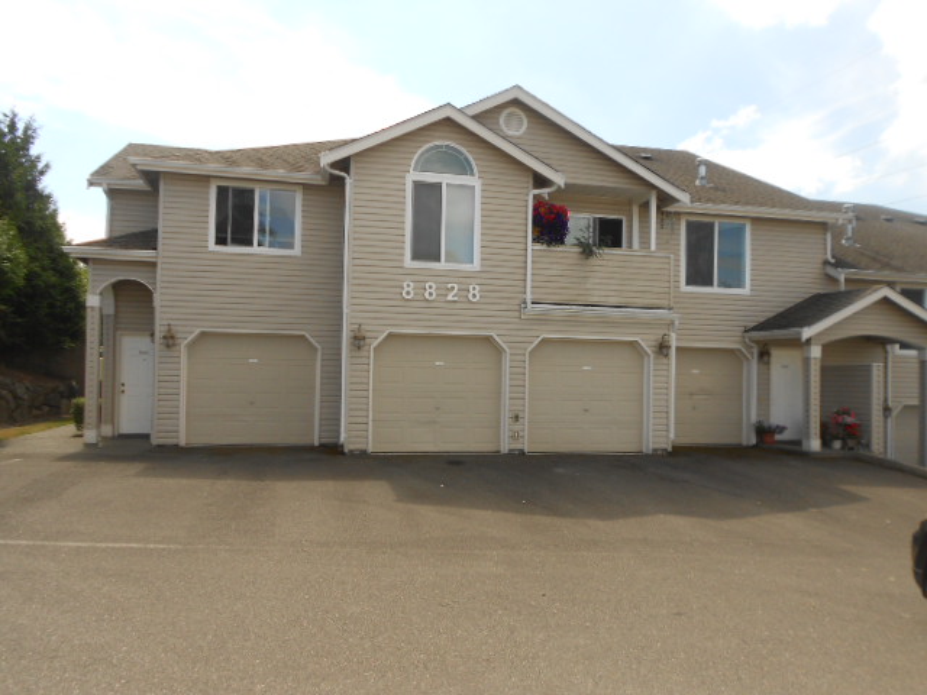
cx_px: 464
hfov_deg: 67.3
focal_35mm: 26
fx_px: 696
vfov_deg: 53.1
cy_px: 348
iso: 80
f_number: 3.2
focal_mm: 4.6
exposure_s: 1/500
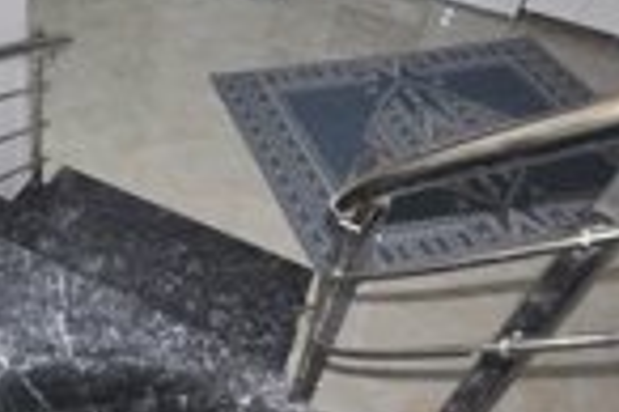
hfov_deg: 44.1
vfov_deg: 31.3
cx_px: 85
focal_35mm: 41
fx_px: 704
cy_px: 57
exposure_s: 1/100
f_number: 4.5
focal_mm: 10
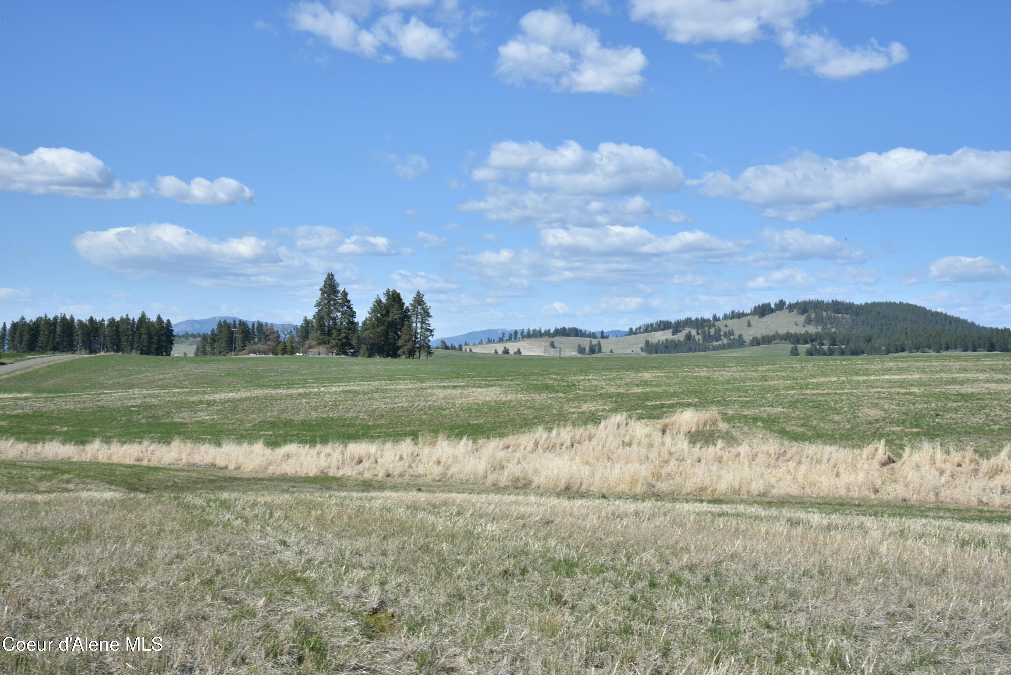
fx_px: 1348
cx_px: 506
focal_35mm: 48
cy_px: 338
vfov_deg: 28.1
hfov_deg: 41.1
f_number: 22
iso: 200
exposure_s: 1/80
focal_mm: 48
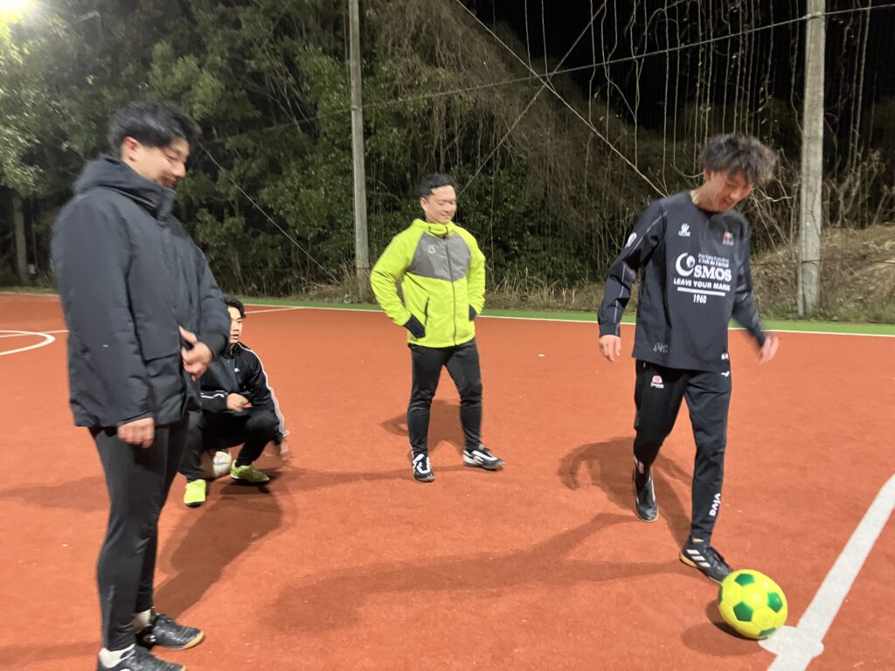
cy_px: 336
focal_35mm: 28
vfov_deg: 49.7
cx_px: 448
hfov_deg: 63.4
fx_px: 724
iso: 500
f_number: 1.8
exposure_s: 1/30
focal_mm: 3.99
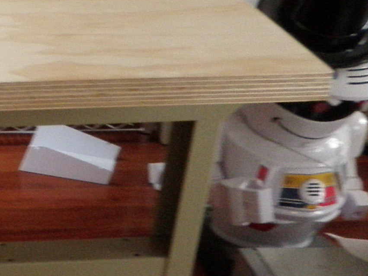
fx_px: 1276
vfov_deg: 12.3
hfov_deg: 13.5
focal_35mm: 120
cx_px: -415
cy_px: 171
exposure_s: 1/25
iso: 200
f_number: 3.5
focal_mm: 5
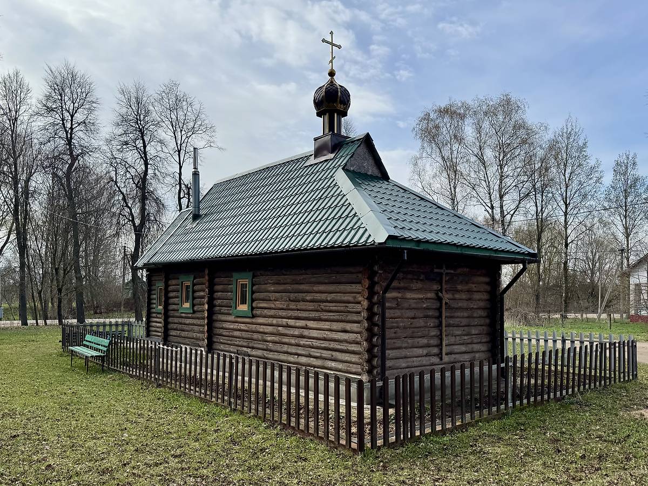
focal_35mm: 24
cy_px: 243
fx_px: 449
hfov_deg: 71.6
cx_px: 324
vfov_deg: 56.8
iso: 80
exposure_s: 1/4310
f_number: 1.78
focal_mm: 6.76
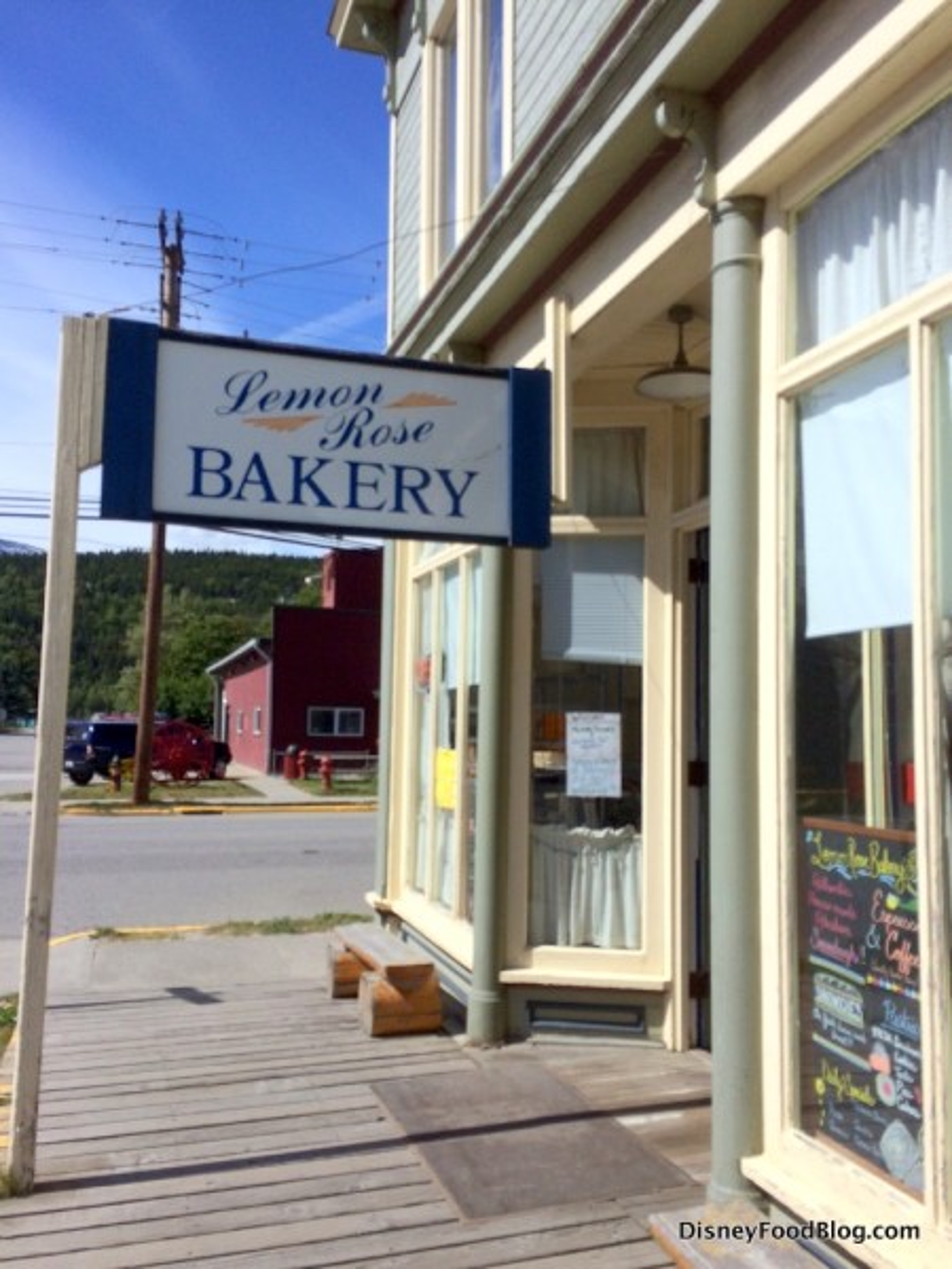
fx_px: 1063
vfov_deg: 61.7
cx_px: 476
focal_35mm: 29
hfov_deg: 48.2
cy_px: 634
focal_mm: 4.15
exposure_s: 1/4115
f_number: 2.2
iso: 32
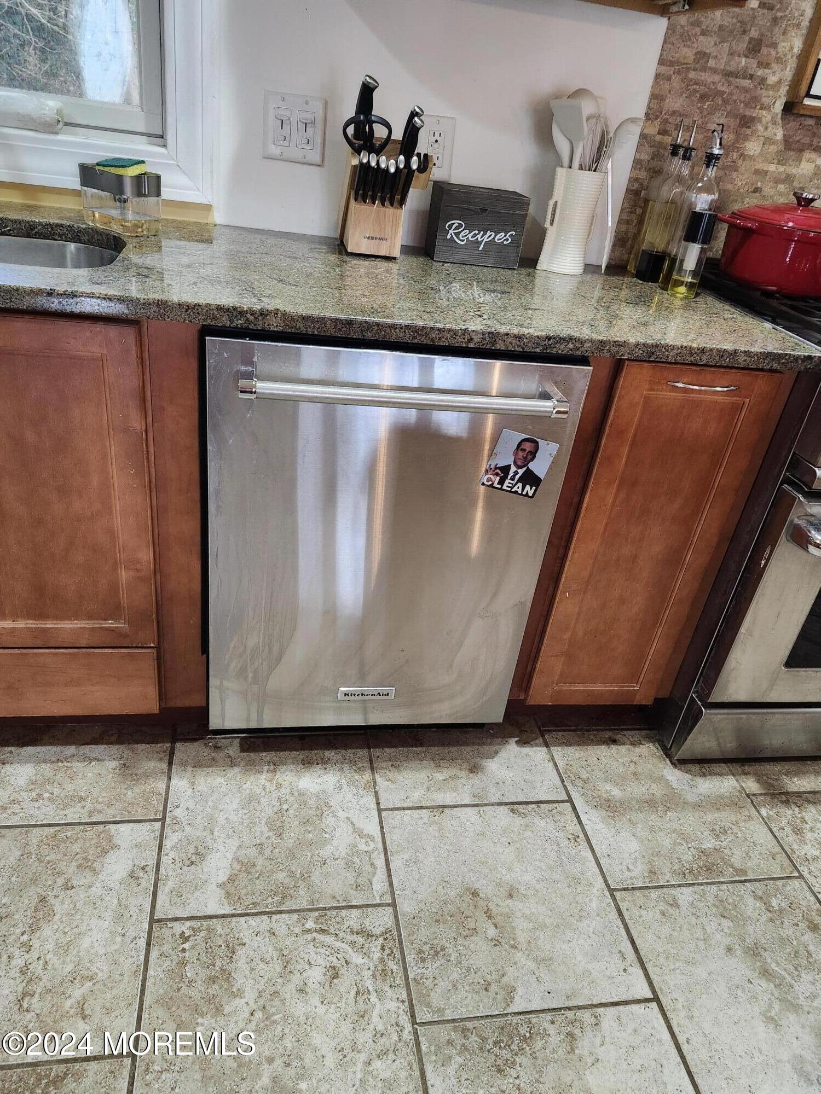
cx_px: 410
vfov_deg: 73.9
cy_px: 547
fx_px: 727
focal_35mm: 23
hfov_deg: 58.9
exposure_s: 1/120
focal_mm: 5.54
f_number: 1.8
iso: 800
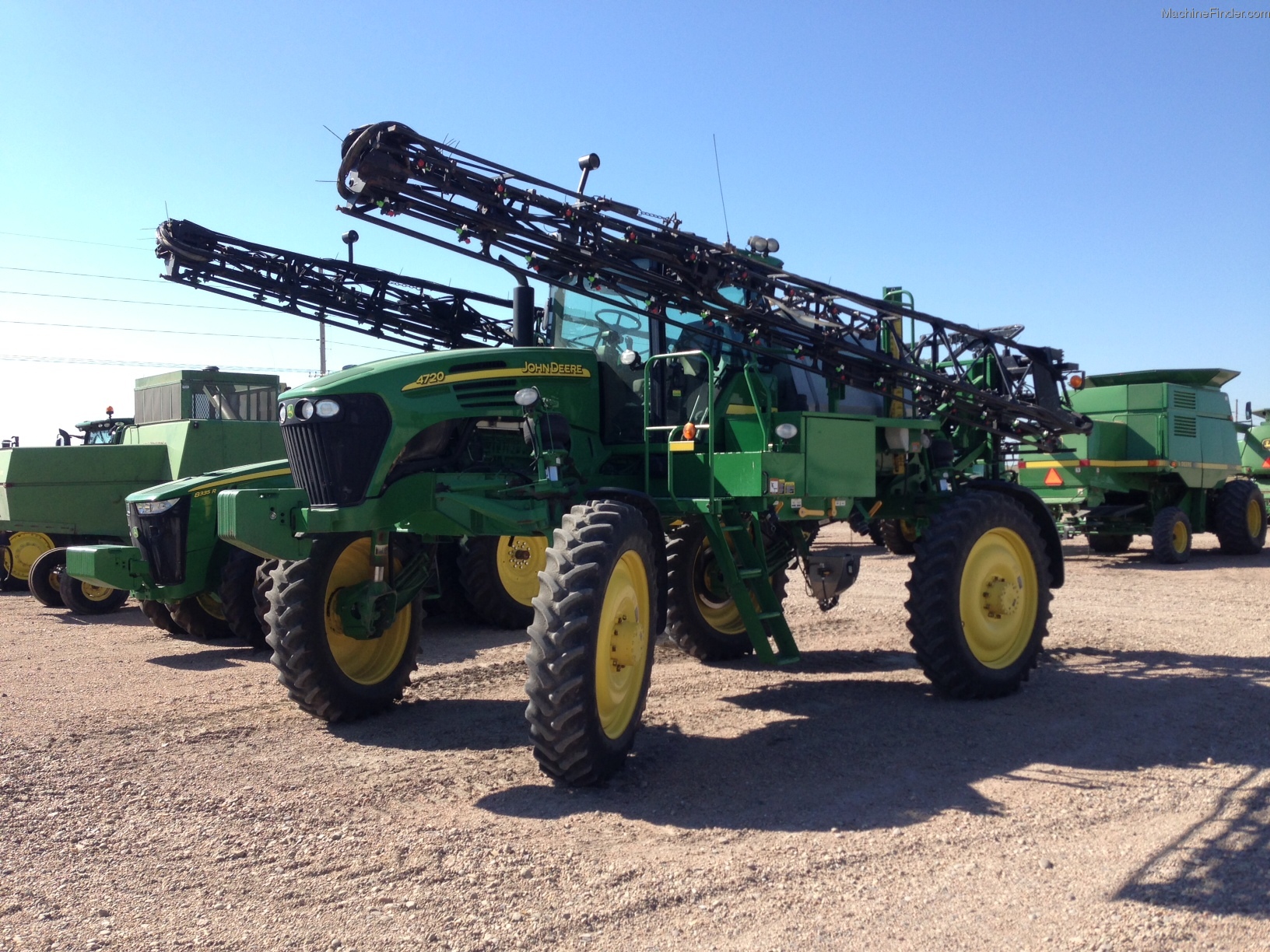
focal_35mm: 33
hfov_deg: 55.4
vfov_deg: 42.9
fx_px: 1211
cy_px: 476
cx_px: 635
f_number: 2.4
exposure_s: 1/935
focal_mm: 4.13
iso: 50
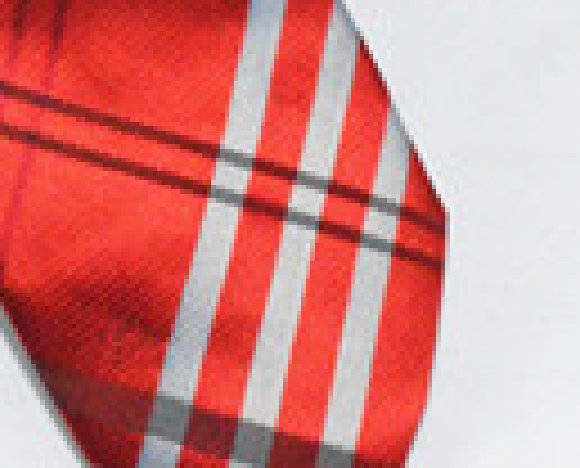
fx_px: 4666
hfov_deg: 7.1
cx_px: -27
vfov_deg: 5.7
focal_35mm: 271
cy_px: -148
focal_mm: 50
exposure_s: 1/250
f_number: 29
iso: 6400
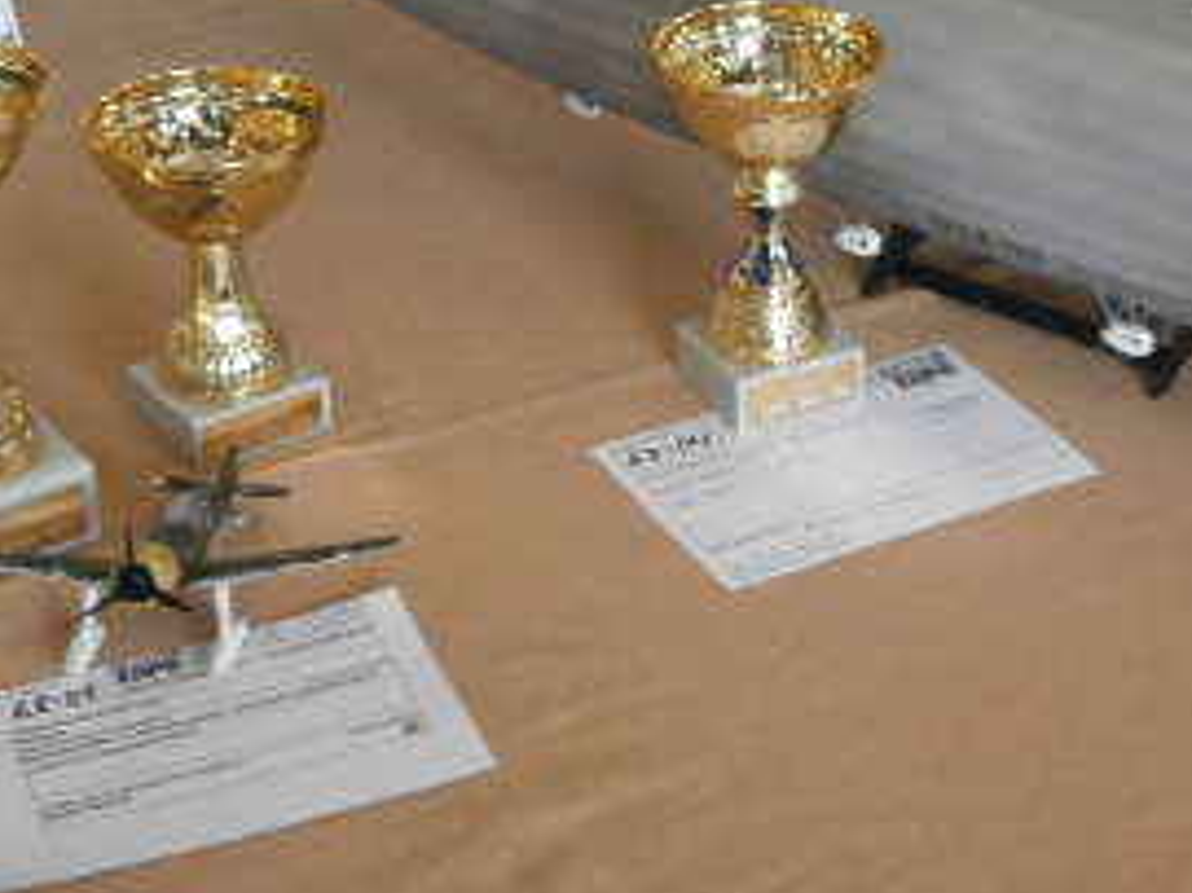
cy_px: 123
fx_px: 3201
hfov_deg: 20.5
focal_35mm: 93
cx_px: 1174
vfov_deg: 15.7
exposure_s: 1/40
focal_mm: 8.3
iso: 200
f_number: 3.4
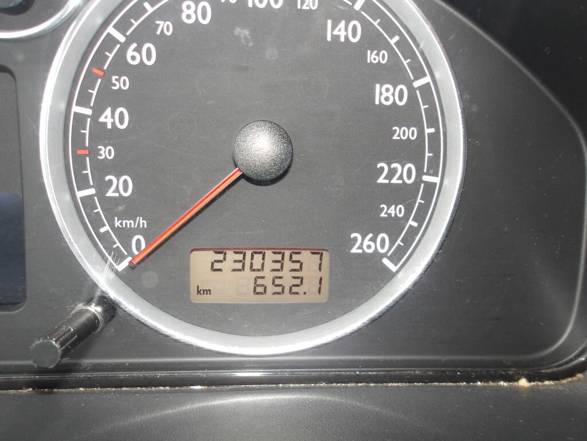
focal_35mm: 27
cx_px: 294
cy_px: 220
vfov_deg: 51.4
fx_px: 458
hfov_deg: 65.3
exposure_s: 1/15
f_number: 3
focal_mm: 4.9
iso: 100
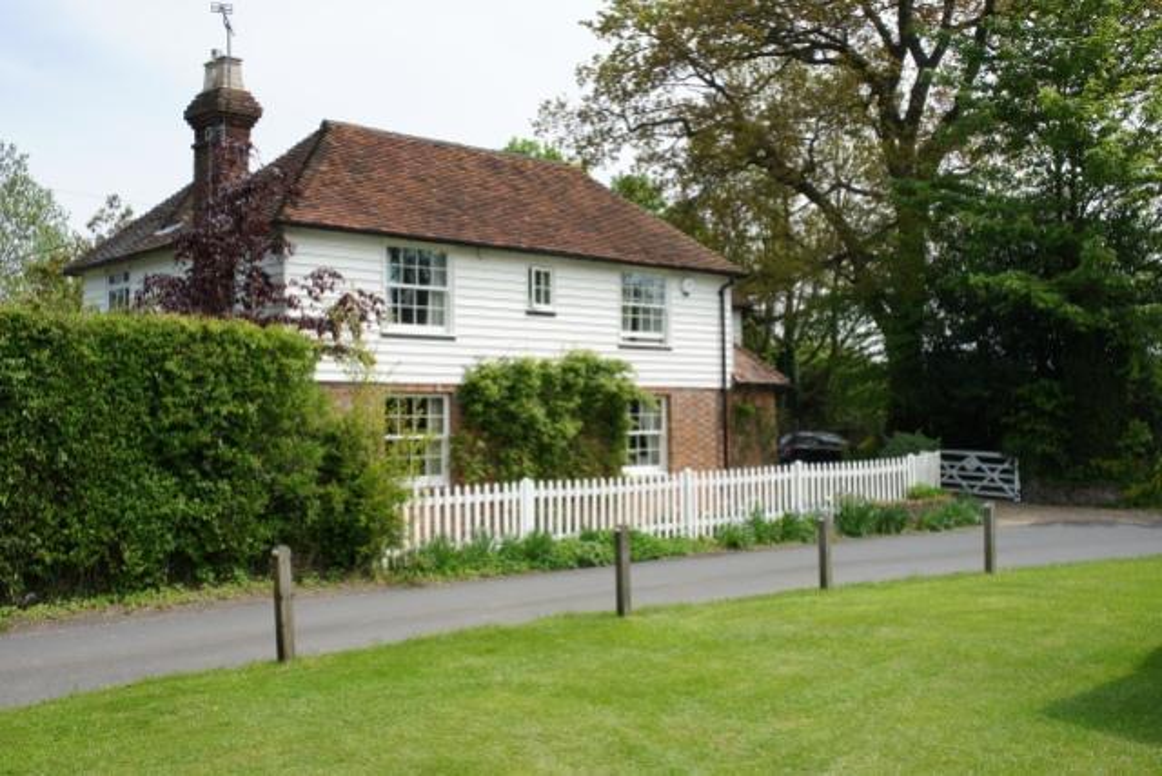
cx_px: 581
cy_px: 388
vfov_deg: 35.5
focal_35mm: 38
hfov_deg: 51.3
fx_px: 1211
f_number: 11
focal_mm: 25
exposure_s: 1/125
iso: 200
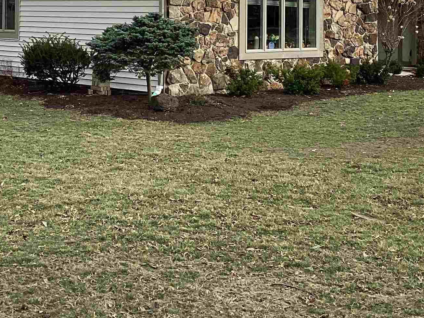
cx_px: 169
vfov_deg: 19.6
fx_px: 894
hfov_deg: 26.6
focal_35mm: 73
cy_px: 7
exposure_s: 1/590
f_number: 2.4
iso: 25
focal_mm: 3.3
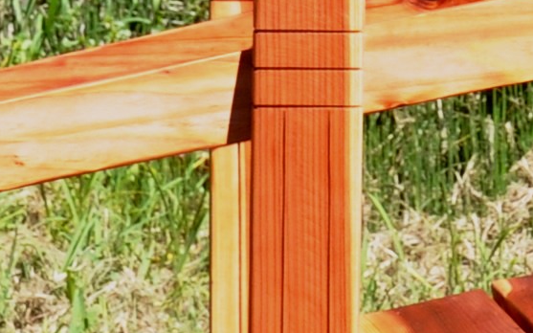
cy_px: -147
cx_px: 1455
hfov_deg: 4.3
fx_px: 6827
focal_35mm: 470
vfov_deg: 2.8
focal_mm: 40
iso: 200
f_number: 9
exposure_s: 1/320
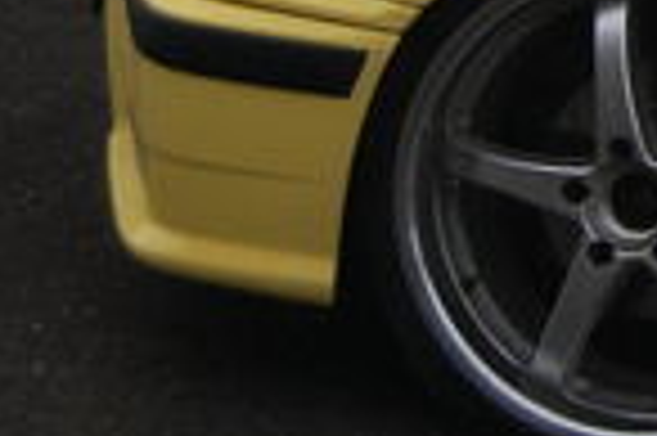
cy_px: -198
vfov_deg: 6.7
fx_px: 3704
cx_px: 1215
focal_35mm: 203
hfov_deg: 9.6
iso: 400
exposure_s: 1/80
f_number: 4.5
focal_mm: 31
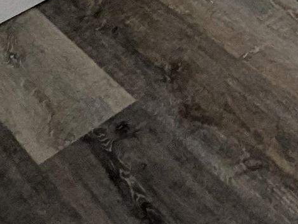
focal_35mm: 85
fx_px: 732
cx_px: 729
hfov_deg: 14.4
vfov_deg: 10.5
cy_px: -493
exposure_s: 1/60
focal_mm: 1.95
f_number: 2.2
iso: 57
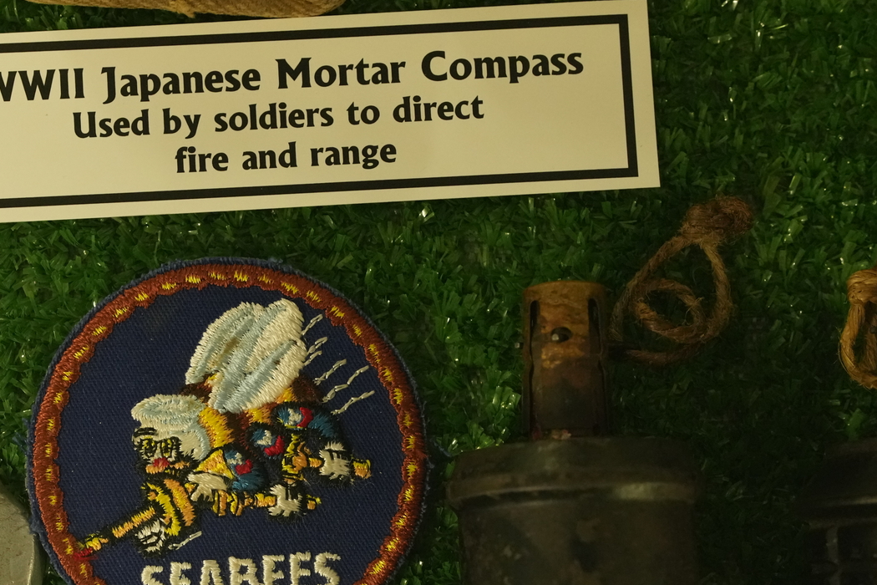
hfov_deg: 27.6
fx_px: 1754
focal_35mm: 72
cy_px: 451
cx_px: 206
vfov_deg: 18.8
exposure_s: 1/40
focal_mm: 35
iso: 4000
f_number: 4.5
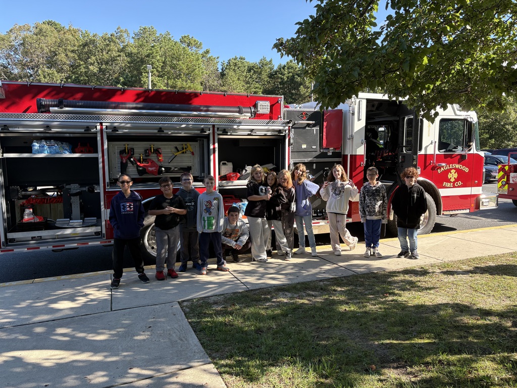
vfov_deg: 53.1
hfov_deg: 67.3
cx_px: 258
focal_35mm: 26
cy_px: 194
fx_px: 388
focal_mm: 5.96
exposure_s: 1/596
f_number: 1.6
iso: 64
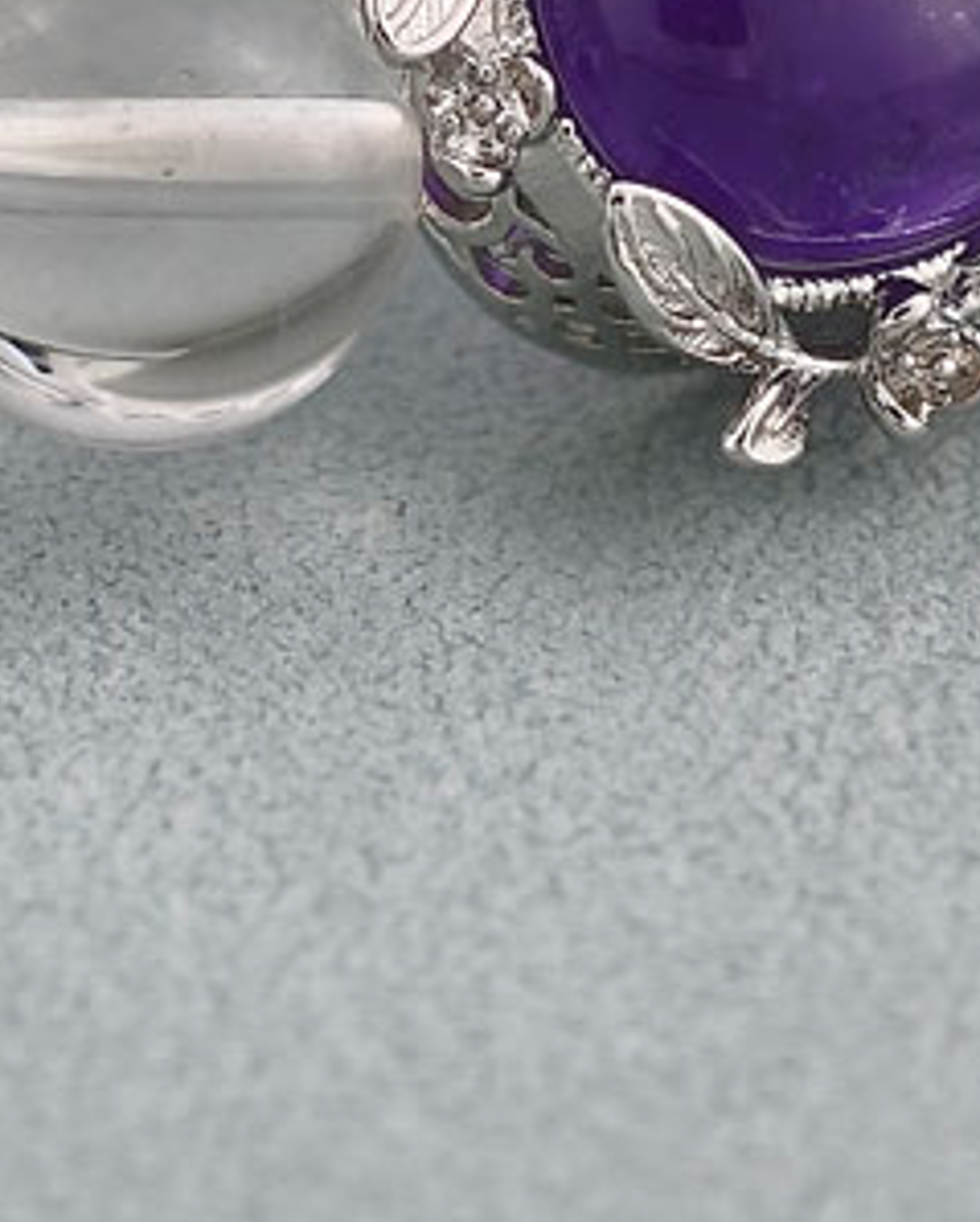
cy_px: -810
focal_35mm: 321
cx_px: -98
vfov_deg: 5.9
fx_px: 11620
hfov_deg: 4.8
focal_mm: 22.48
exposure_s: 1/160
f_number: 2.67
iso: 125
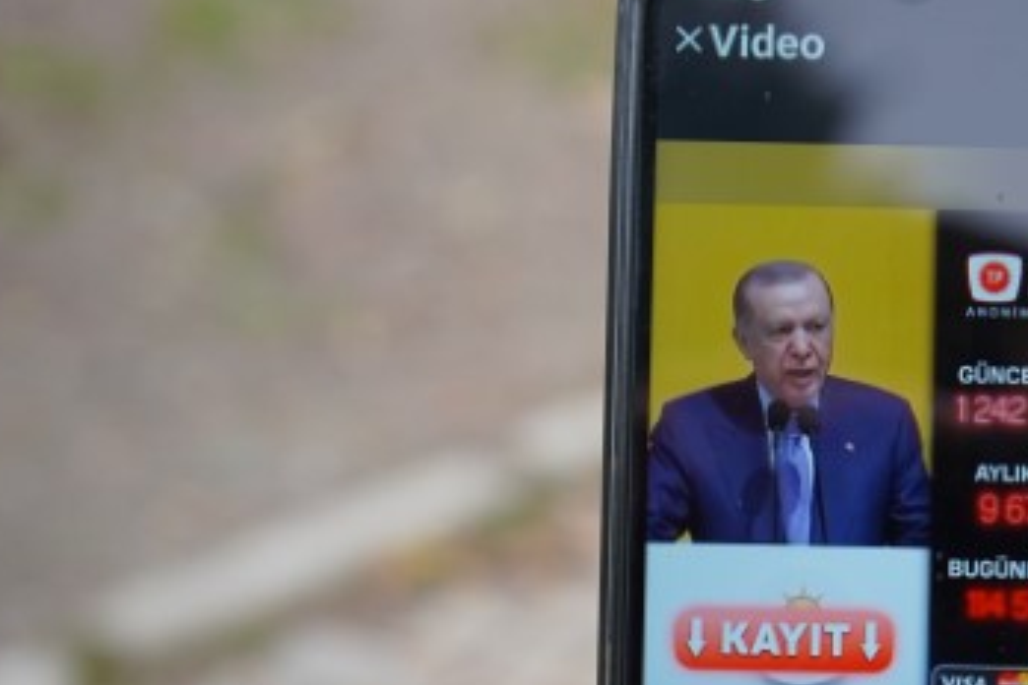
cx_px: 972
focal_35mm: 91
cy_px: 517
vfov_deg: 15.0
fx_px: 2598
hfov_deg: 21.7
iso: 500
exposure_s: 1/160
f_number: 4.5
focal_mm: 44
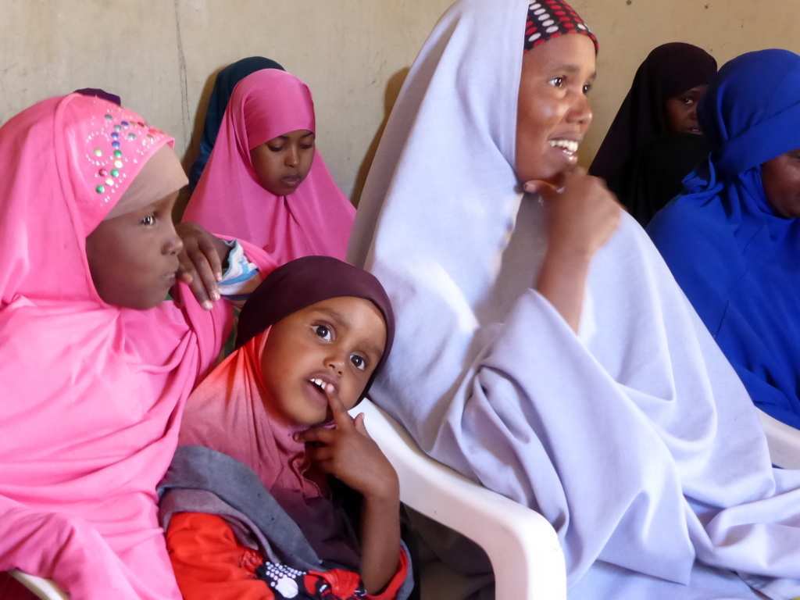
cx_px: 400
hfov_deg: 24.7
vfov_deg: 18.7
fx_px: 1826
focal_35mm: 79
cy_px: 300
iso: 800
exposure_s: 1/10
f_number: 5
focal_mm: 13.3
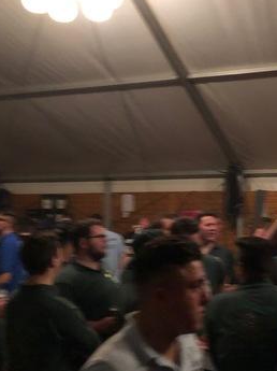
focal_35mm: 52
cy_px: 163
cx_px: 203
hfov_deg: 27.6
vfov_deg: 36.8
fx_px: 556
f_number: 1.8
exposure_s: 1/7
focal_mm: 3.99
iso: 80
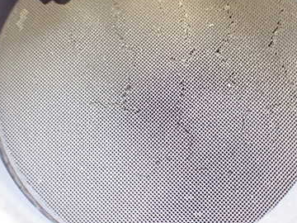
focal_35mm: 50
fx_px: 429
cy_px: 76
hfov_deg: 38.2
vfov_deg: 28.9
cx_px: 162
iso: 1000
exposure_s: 1/30
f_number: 2.3
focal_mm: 5.4
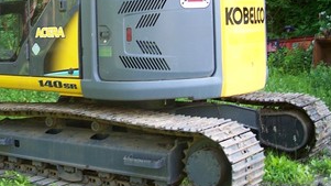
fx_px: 588
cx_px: 99
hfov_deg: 31.1
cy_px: 18
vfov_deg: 17.7
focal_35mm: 67
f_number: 2.8
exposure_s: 1/50
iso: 64
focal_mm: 7.8
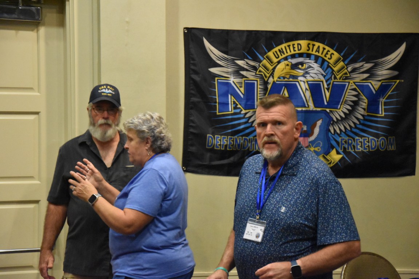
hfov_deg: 19.5
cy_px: 140
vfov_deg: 13.0
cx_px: 210
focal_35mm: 105
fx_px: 1222
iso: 9000
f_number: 5.3
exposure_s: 1/125
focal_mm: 70
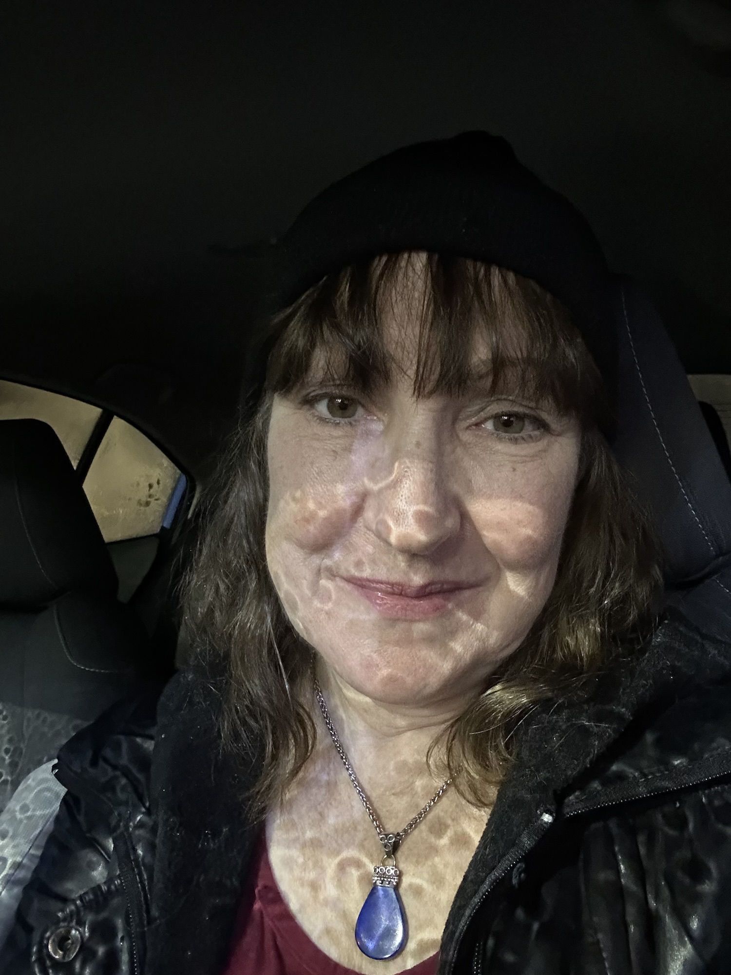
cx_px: 366
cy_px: 488
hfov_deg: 46.8
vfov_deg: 60.0
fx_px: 845
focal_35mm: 30
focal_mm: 2.69
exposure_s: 1/15
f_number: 1.9
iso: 800
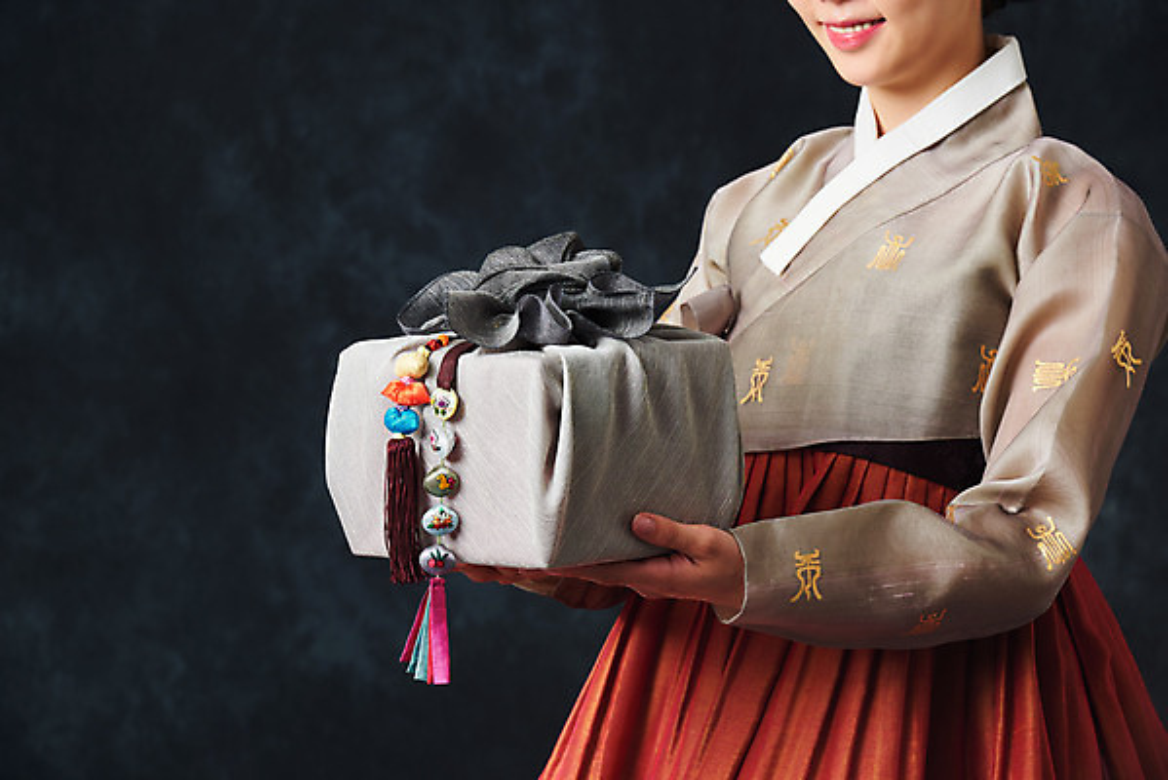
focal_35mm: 195
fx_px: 6329
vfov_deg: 7.1
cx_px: 584
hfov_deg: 10.5
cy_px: 390
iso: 100
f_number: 11
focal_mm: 195
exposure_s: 1/125
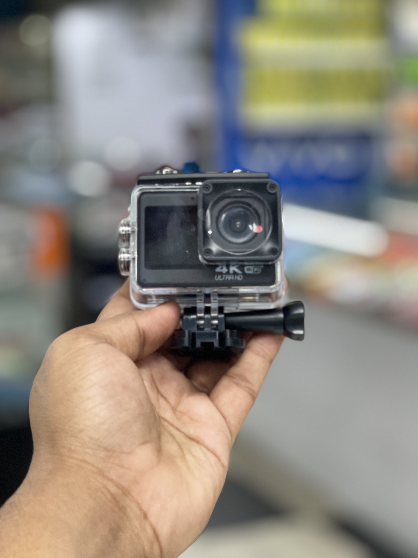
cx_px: 209
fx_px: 1030
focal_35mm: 64
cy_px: 279
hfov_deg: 22.9
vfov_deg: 30.3
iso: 100
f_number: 2.2
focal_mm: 7.5
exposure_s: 1/100
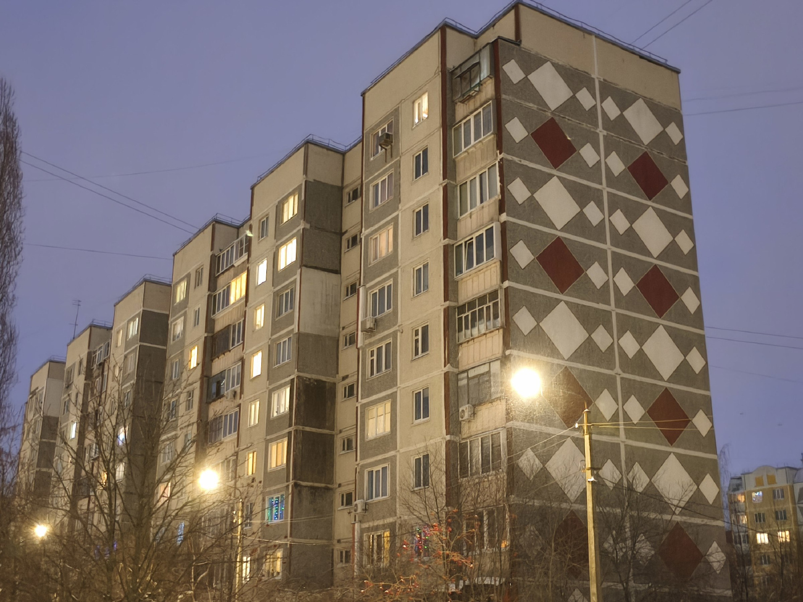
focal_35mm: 43
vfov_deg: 33.6
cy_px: 301
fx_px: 997
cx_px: 402
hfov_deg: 43.9
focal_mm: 5.35
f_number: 1.7
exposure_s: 1/25
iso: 3200
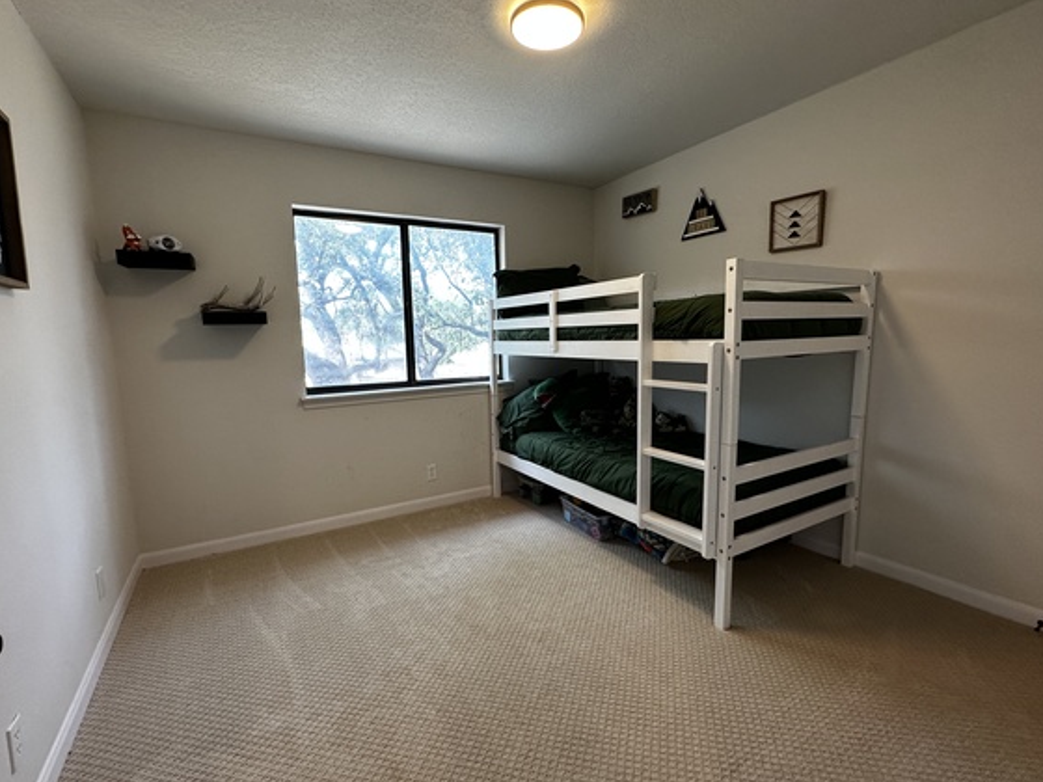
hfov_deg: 94.5
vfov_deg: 78.1
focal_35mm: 16
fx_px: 482
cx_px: 503
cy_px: 402
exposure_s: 1/120
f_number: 2.2
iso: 160
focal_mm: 2.22
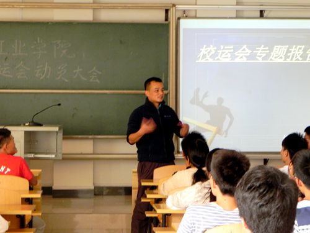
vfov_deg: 15.6
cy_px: 116
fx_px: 851
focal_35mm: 95
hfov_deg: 20.7
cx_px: 155
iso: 400
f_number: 4
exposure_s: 1/19.3
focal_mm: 16.9
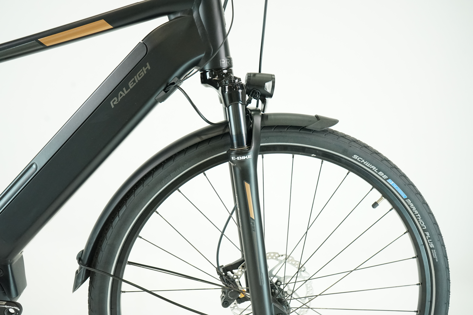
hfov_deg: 55.8
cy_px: 158
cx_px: 236
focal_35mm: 34
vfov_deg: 38.9
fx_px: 447
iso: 3200
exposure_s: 1/200
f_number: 6.3
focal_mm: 34
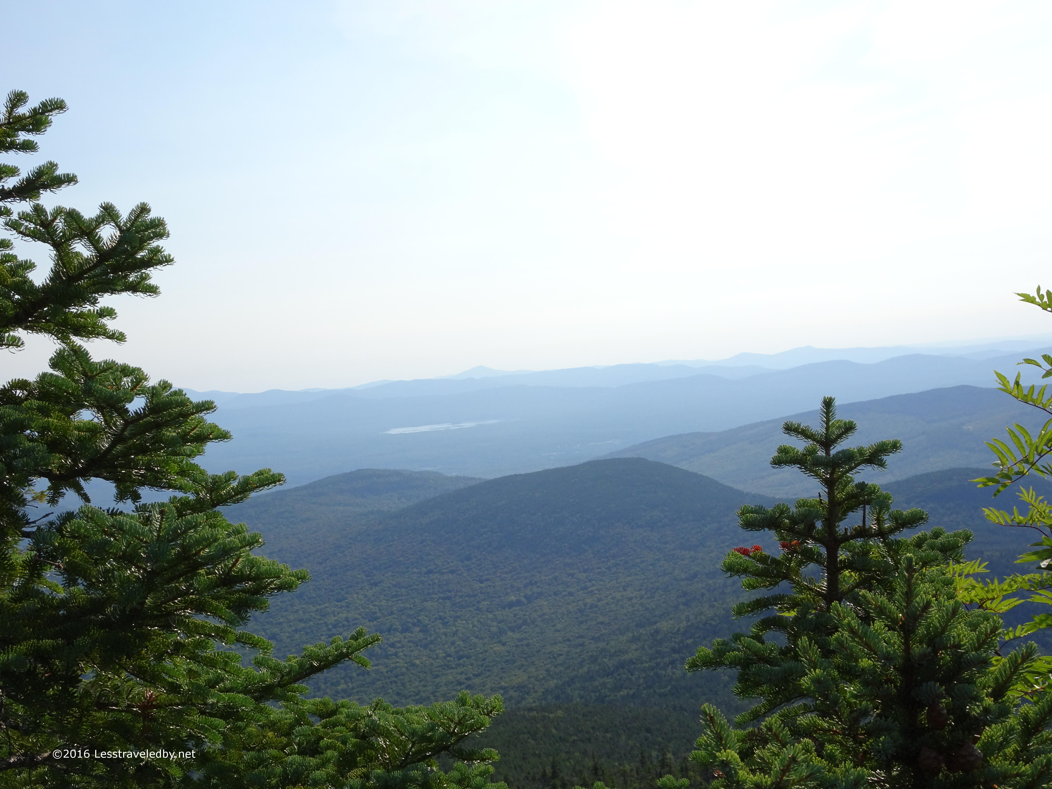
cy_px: 394
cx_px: 526
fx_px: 1246
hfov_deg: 45.8
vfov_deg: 35.1
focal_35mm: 41
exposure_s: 1/800
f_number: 4
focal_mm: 7.05
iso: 80
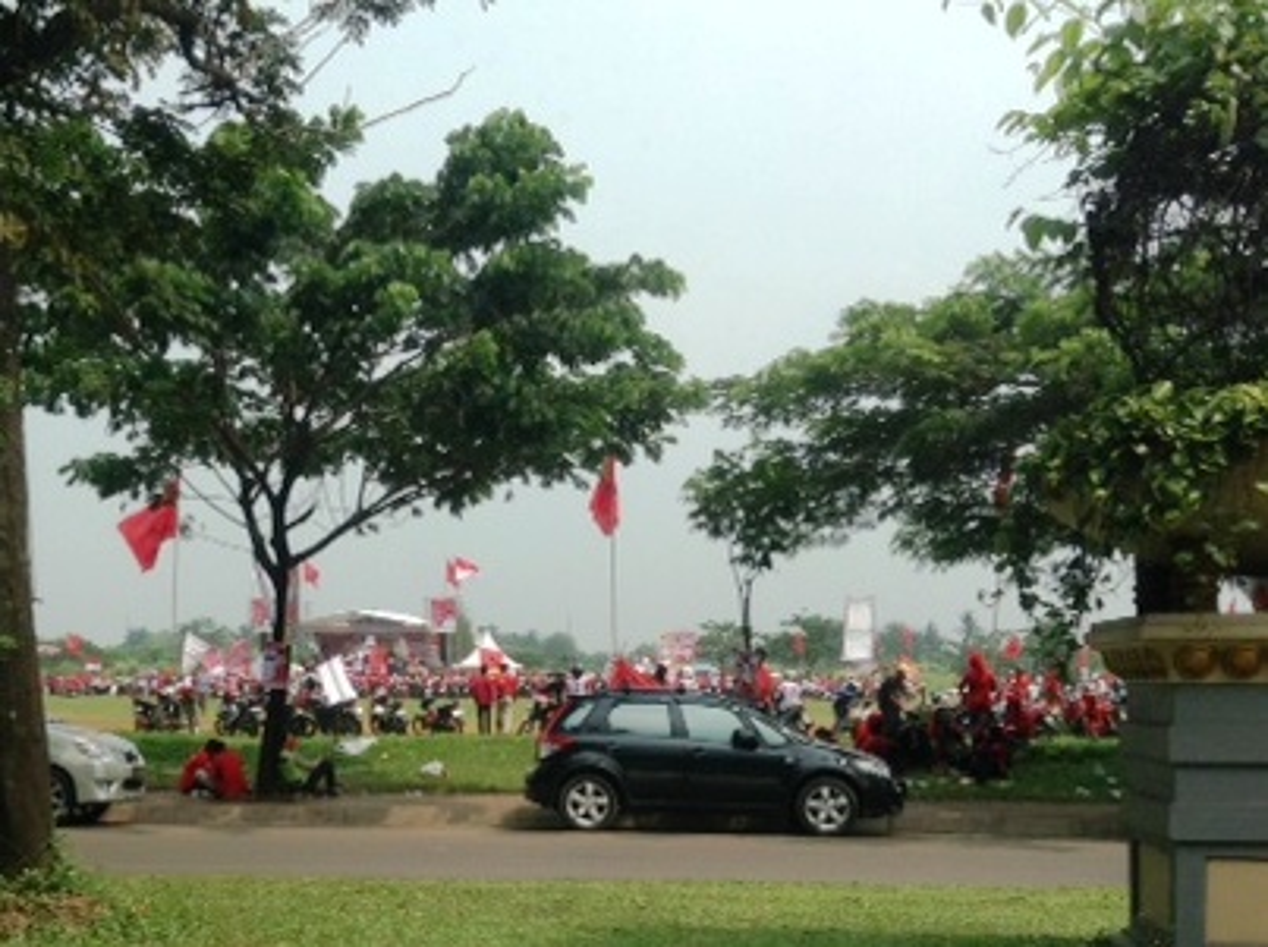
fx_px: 1207
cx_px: 634
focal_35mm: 33
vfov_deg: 42.8
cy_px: 474
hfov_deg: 55.4
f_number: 2.4
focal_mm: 3.3
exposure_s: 1/491
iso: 32
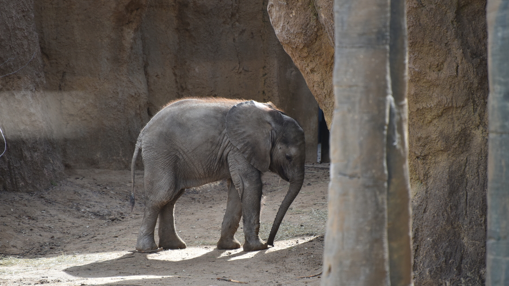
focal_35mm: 352
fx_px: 4751
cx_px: 247
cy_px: 161
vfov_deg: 3.5
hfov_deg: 6.1
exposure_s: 1/640
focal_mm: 300
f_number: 5.6
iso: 450
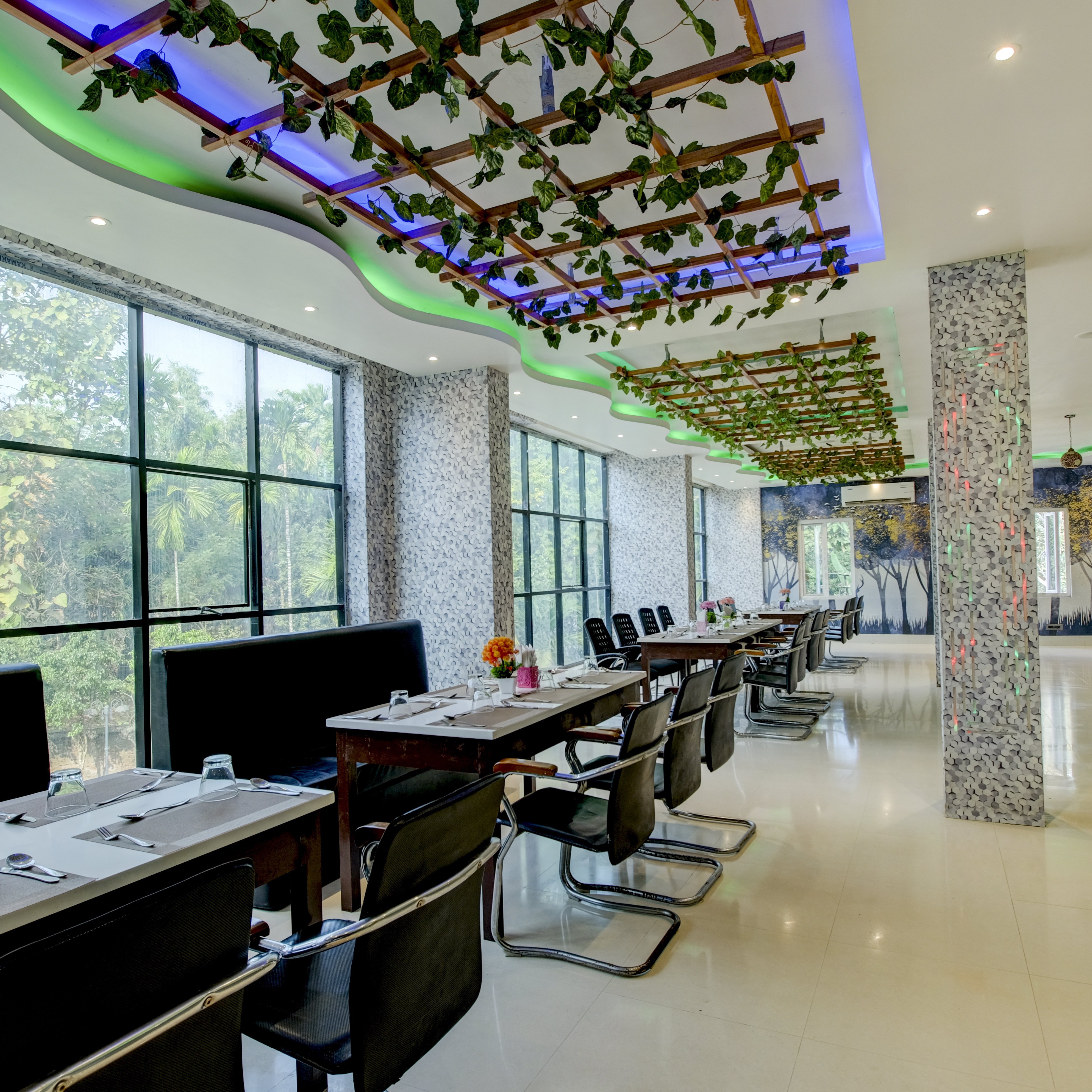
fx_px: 714
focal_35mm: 20
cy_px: 568
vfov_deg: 74.8
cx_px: 577
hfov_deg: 74.8
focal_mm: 10
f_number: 8
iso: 160
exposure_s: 1/6
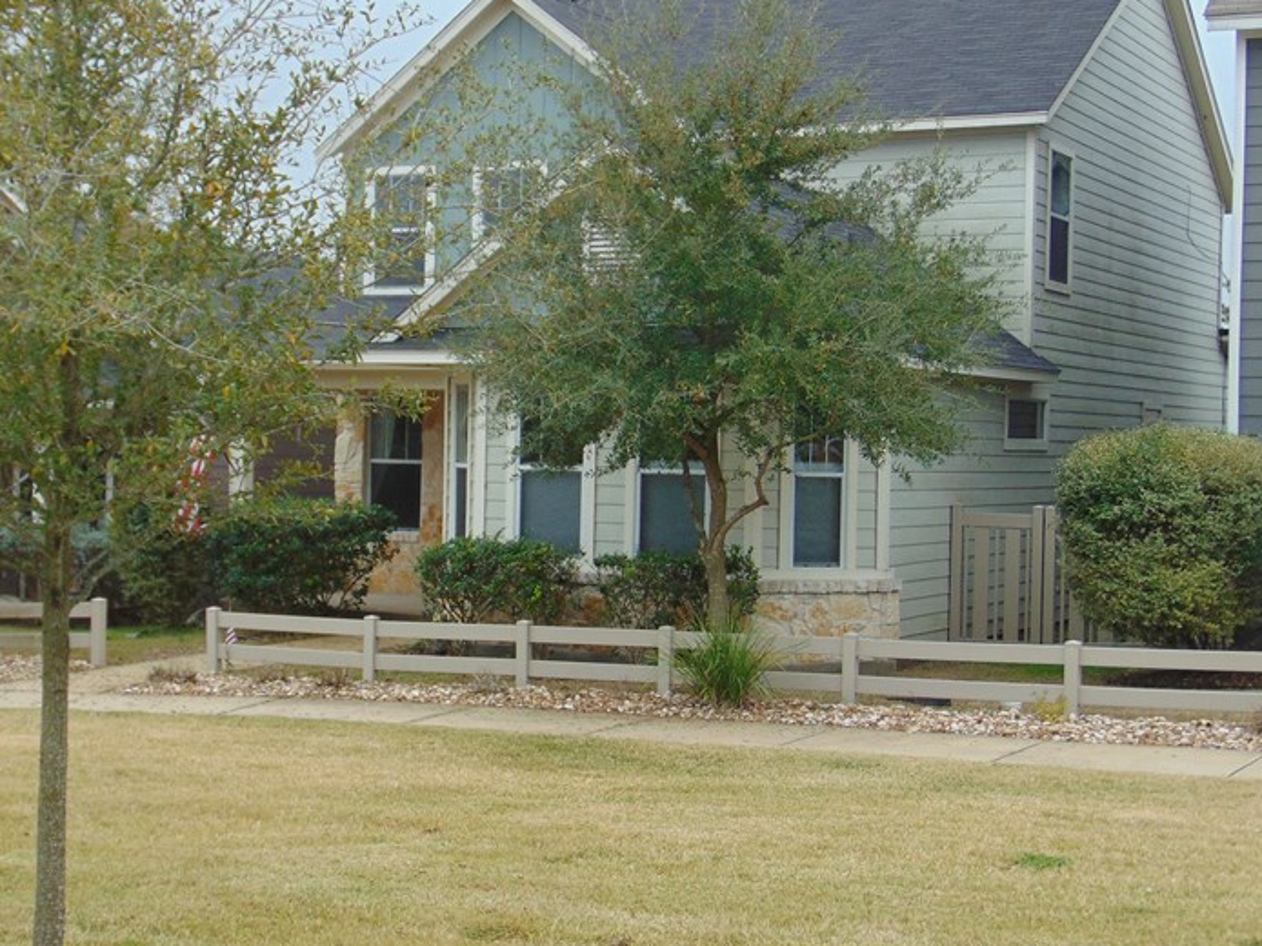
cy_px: 498
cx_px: 495
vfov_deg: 23.6
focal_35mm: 62
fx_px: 2260
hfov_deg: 31.1
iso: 80
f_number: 3.3
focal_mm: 7.6
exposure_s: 1/500
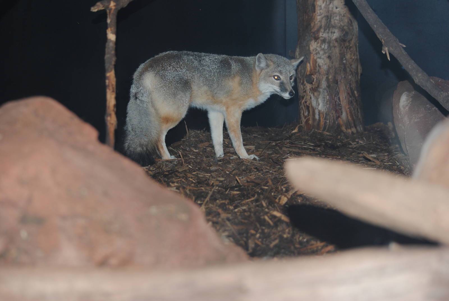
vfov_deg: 16.6
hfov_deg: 24.6
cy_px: 150
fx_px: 1030
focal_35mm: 82
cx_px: 224
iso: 200
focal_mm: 55
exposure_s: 1/60
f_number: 4.5
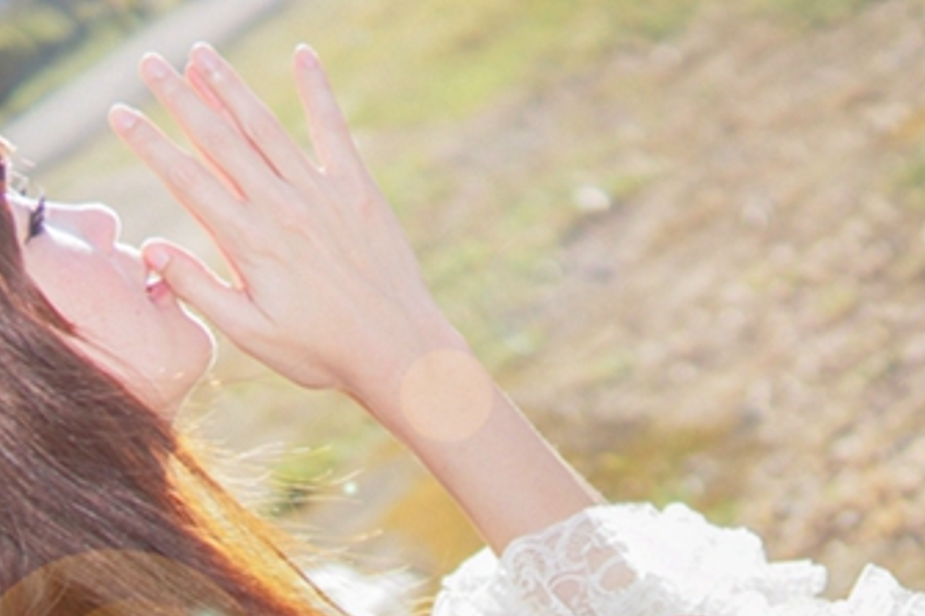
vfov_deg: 10.3
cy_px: 493
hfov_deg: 15.4
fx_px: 3422
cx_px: 345
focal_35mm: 133
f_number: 2
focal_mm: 35
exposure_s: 1/4000
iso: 200
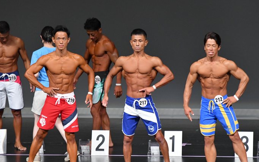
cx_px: 141
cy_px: 97
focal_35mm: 363
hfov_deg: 5.8
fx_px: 2562
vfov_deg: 3.6
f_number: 5.6
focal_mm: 210
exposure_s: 1/400
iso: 4000
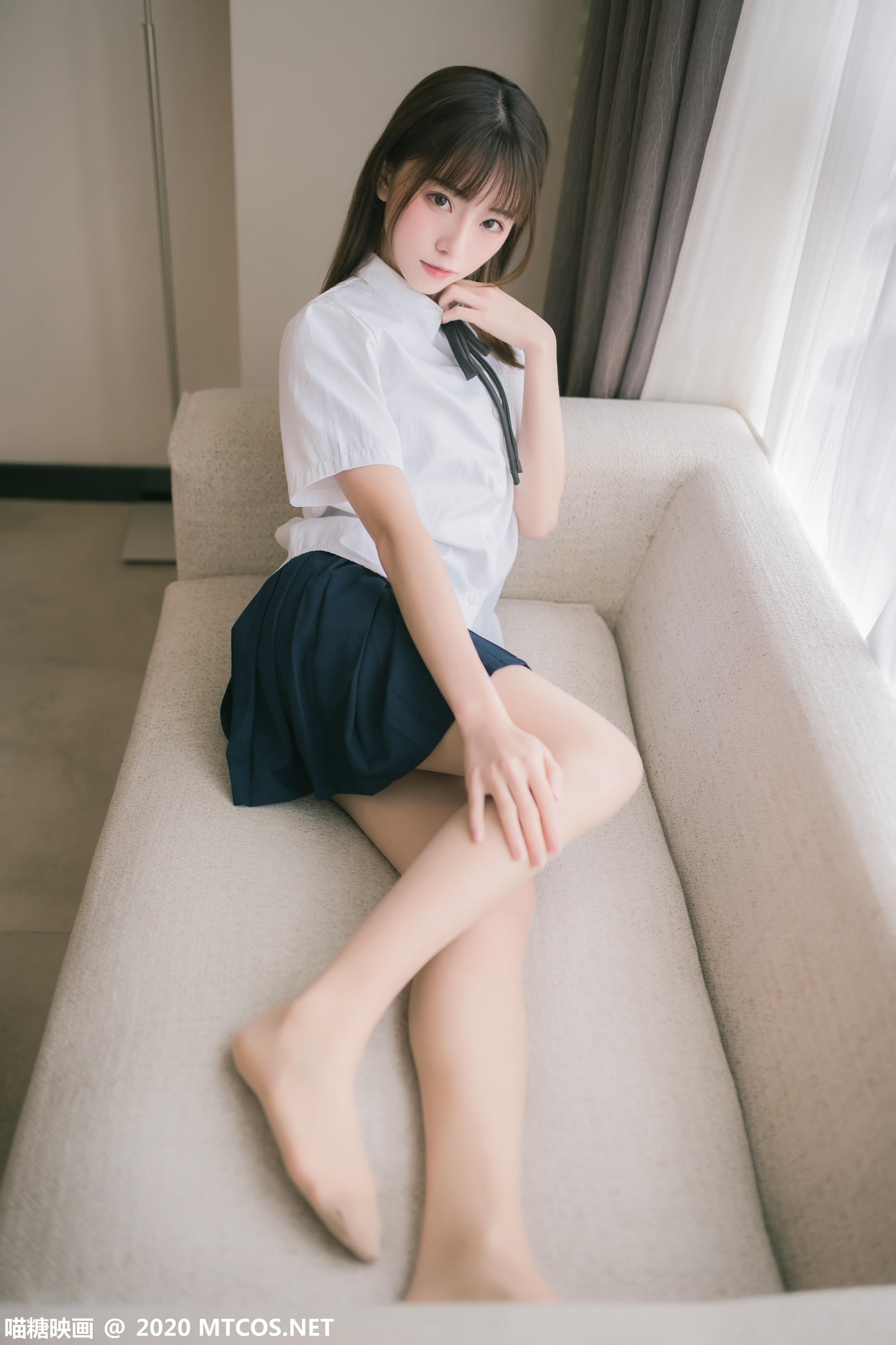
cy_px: 672
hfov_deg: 37.9
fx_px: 1307
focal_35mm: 35
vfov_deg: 54.4
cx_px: 448
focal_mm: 35
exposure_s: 1/125
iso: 640
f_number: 1.8
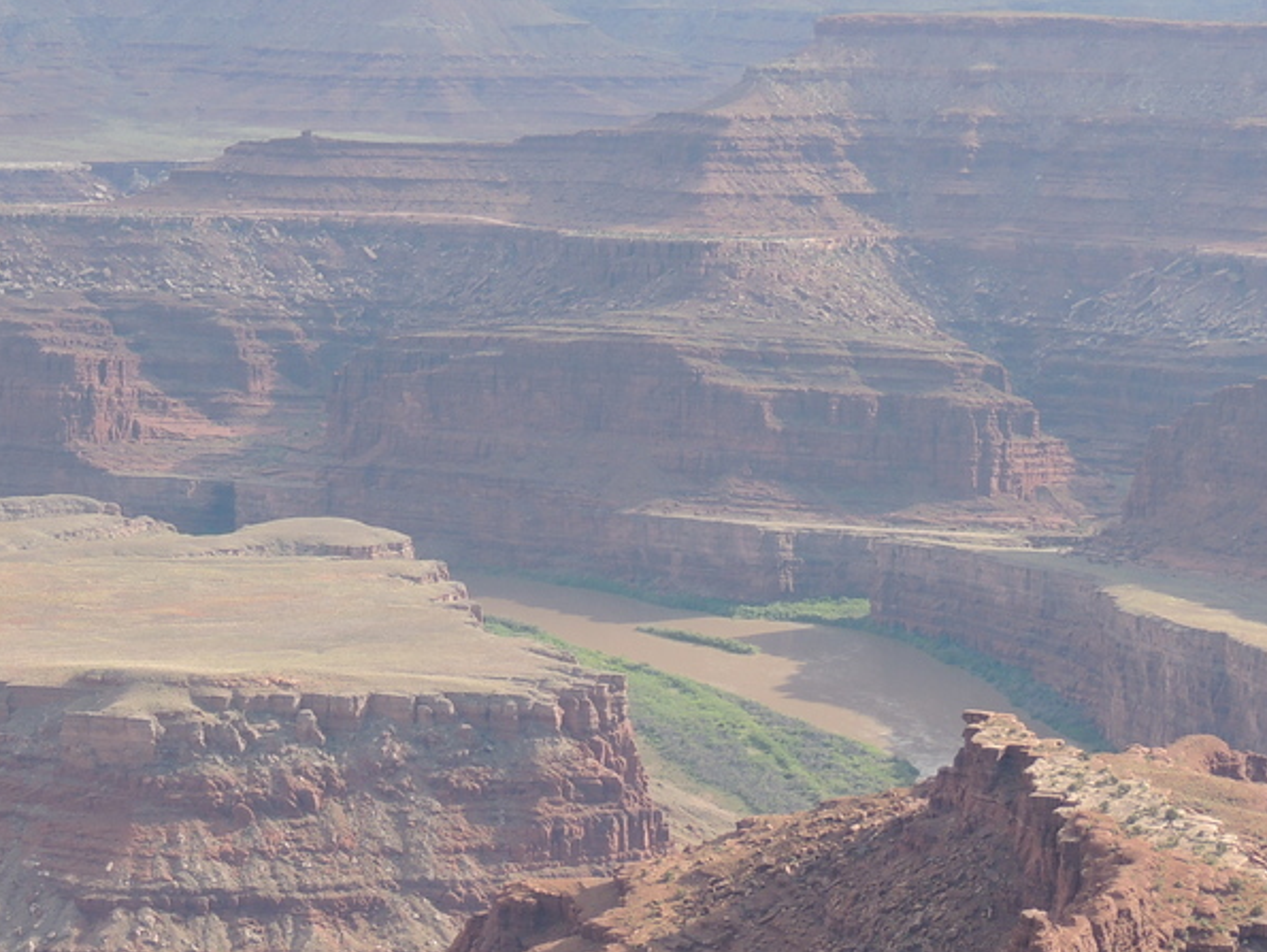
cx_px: 228
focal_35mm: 129
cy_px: 630
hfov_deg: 15.2
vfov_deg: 11.5
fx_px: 4724
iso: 100
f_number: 3.7
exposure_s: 1/320
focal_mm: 10.7
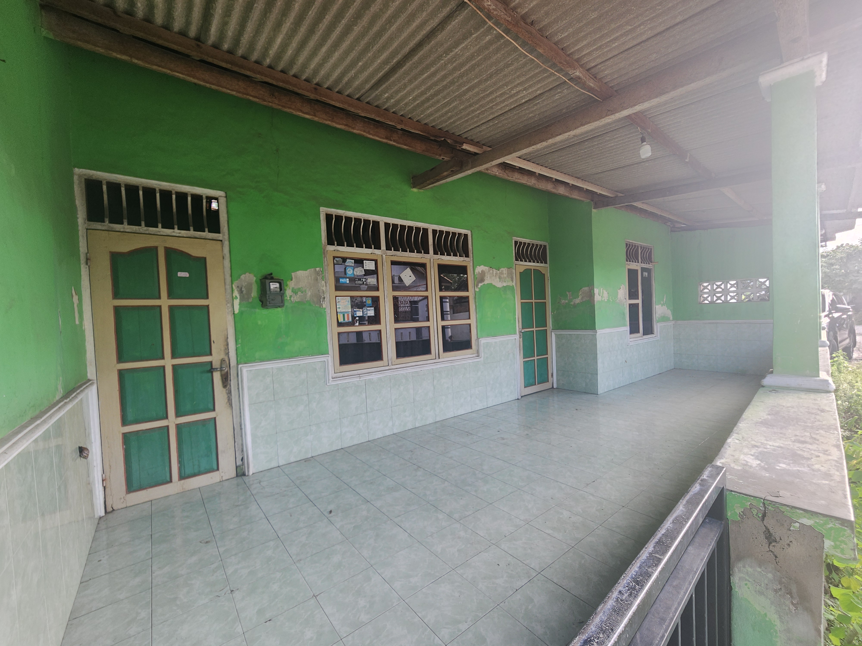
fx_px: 324
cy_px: 323
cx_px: 431
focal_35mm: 13
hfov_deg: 106.2
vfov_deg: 89.9
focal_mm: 2.2
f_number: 2.2
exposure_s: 1/122
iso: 50
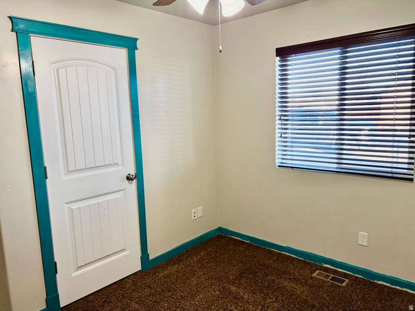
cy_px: 156
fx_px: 312
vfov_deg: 53.1
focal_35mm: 26
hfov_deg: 67.3
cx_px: 208
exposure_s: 1/120
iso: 200
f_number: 1.6
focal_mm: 5.96
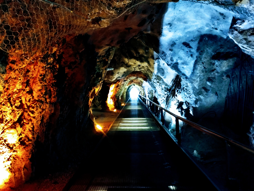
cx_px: 127
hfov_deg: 63.4
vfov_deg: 49.9
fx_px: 206
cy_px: 96
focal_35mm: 28
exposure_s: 1/10
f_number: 1.8
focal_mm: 4.27
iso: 8576
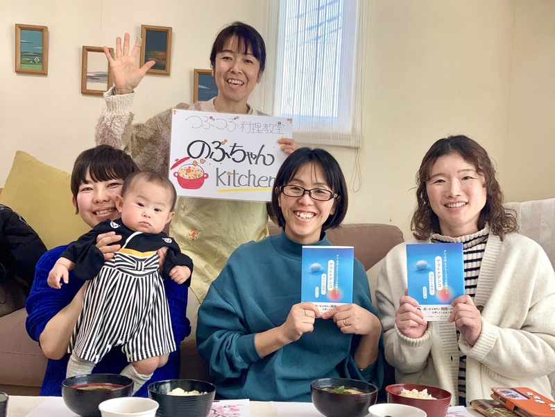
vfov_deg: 49.7
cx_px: 278
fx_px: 449
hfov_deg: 63.4
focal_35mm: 28
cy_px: 208
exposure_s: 1/121
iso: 50
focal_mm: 3.99
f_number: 1.8
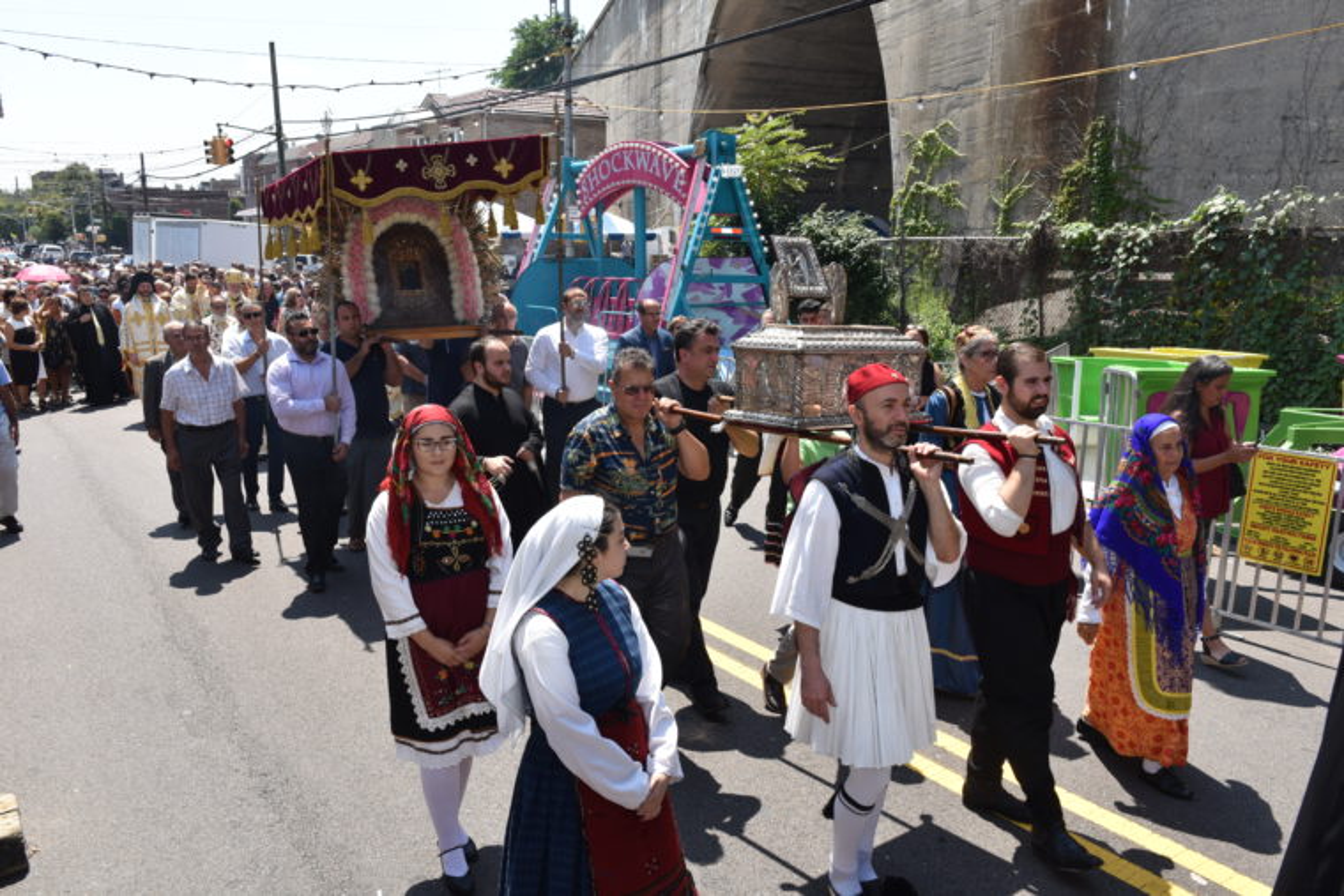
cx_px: 672
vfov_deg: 42.3
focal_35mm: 31
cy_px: 448
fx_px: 1157
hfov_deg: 60.3
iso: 320
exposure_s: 1/250
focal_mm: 31
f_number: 10
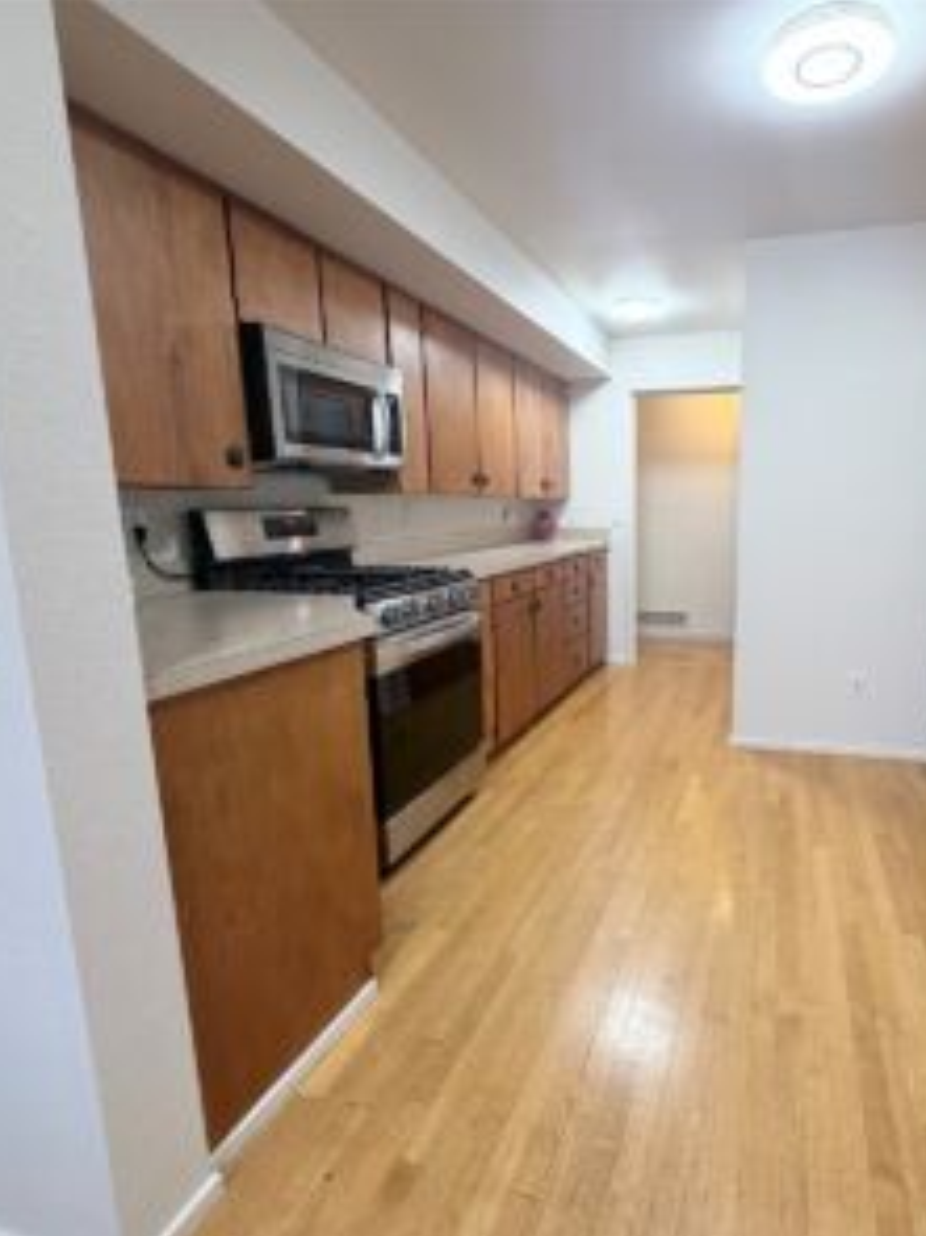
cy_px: 624
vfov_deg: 84.7
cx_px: 612
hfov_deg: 66.9
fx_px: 678
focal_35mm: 19
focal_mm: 2.22
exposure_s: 1/60
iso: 250
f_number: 2.2
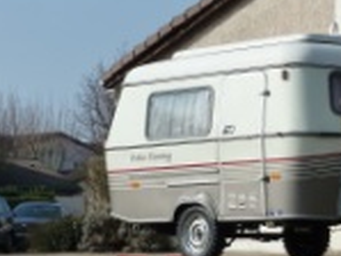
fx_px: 1242
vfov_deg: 11.8
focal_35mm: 126
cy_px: 176
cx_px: 449
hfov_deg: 14.9
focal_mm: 6.9
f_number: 5
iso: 125
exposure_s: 1/500
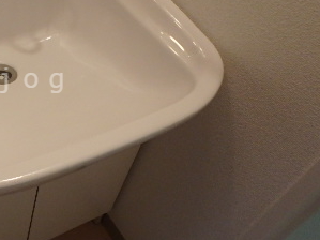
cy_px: 80
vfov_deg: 31.9
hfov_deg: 37.4
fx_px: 416
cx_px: -4
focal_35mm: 45
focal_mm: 3.7
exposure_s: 1/80
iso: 500
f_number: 3.5
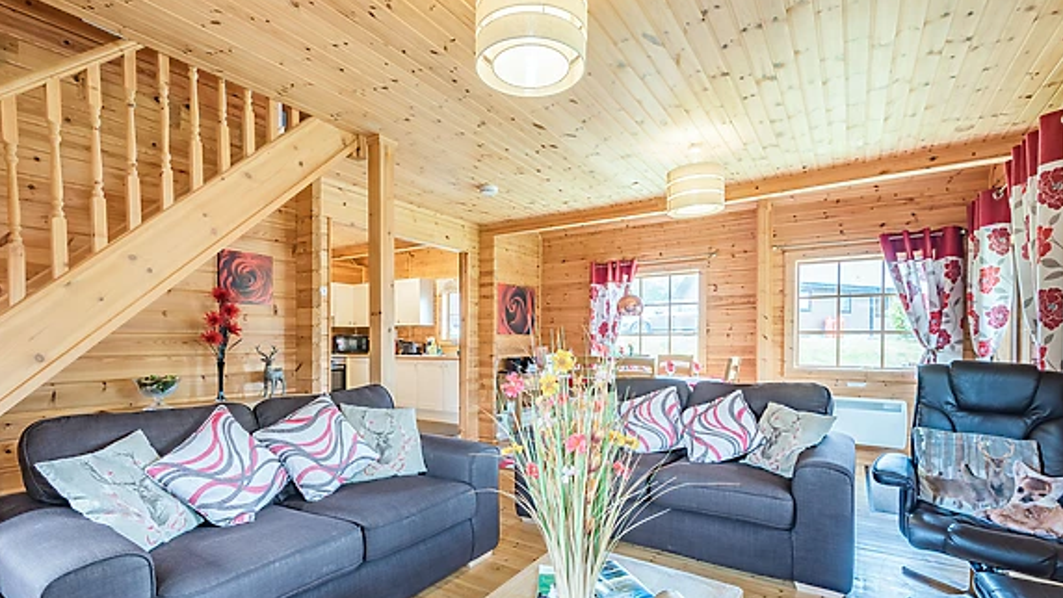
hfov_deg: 95.9
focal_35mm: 17
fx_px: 479
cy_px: 344
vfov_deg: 63.6
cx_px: 528
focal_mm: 16
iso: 100
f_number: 8
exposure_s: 1/8
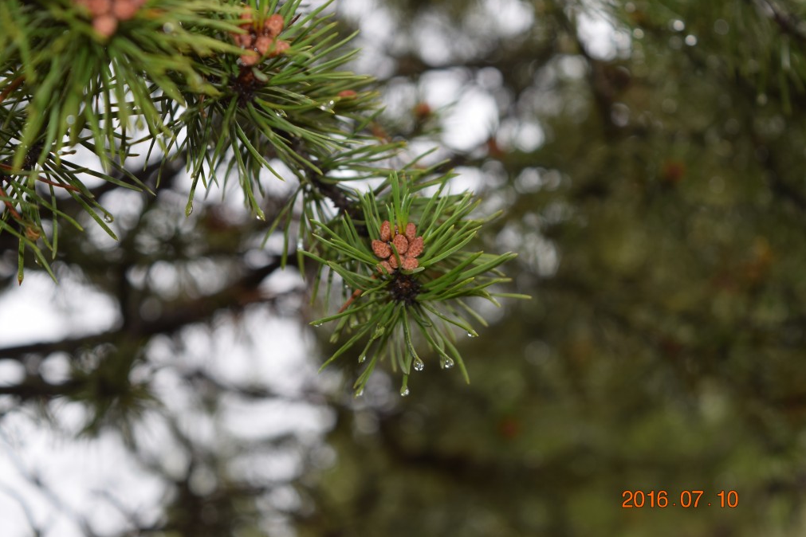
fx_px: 1869
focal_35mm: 84
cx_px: 407
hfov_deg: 24.3
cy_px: 268
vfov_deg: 16.4
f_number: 6.3
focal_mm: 55
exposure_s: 1/160
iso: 100
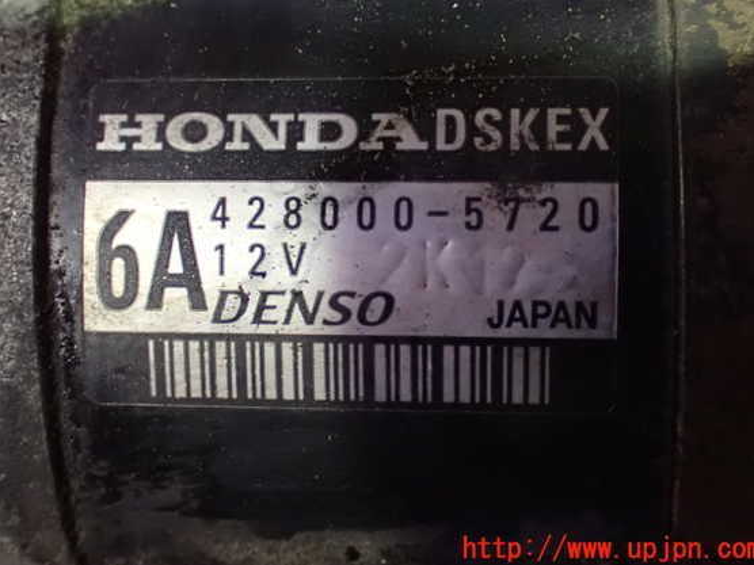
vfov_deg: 27.0
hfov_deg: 35.5
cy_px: 261
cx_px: 362
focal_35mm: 54
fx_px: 1176
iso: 1600
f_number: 3.2
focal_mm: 9.01
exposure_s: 1/25
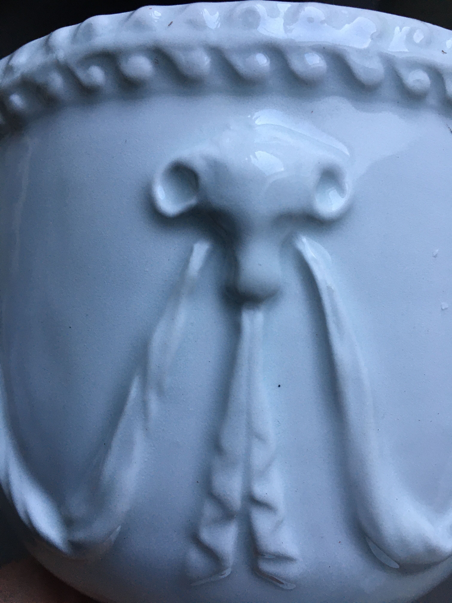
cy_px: 302
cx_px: 226
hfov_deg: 48.2
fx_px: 505
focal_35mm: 29
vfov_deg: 61.7
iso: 50
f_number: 2.2
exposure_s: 1/33
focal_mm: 4.15
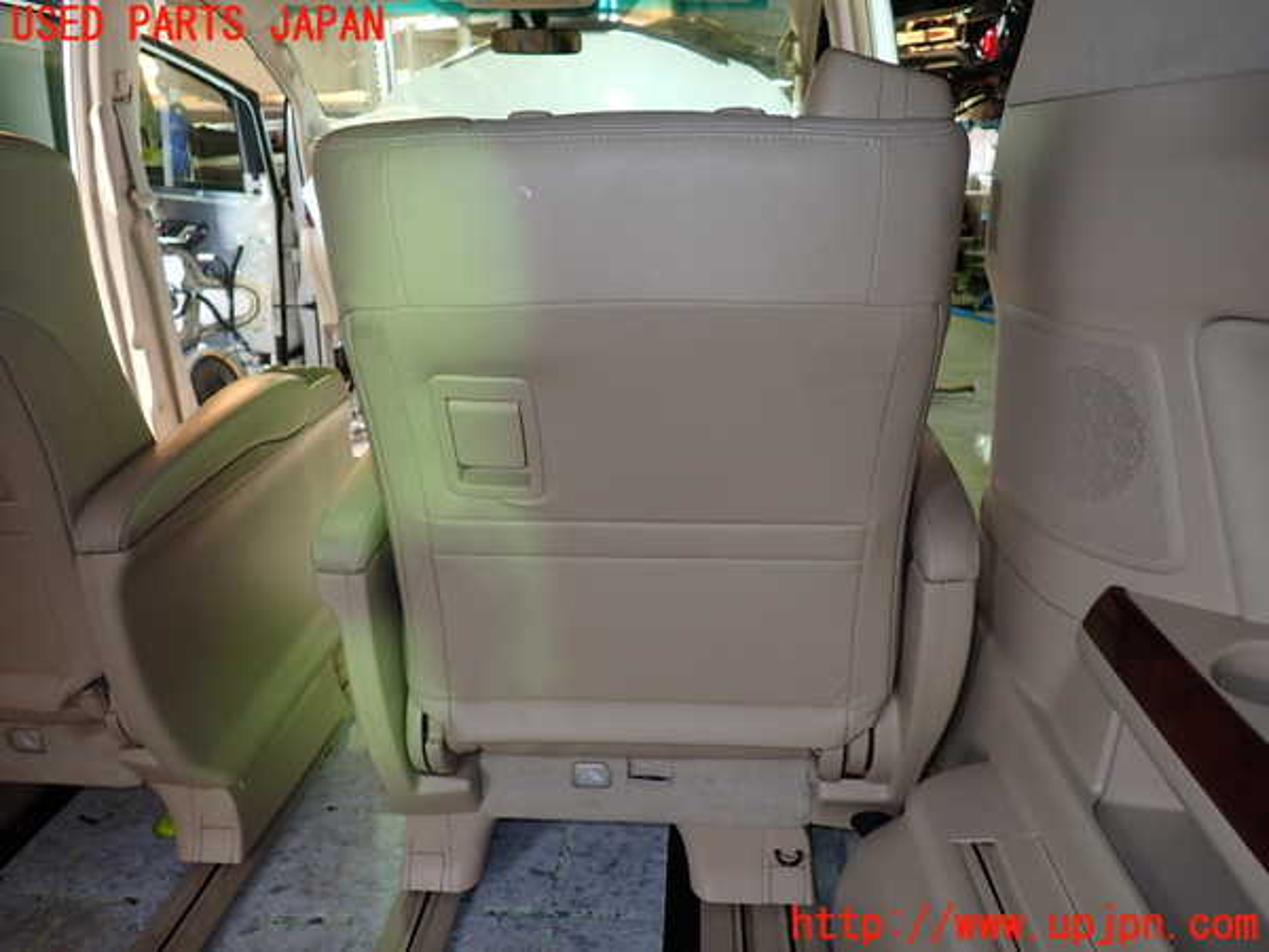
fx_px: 916
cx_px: 634
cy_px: 476
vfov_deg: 54.9
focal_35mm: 25
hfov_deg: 69.4
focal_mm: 4.5
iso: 200
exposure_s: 1/30
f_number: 2
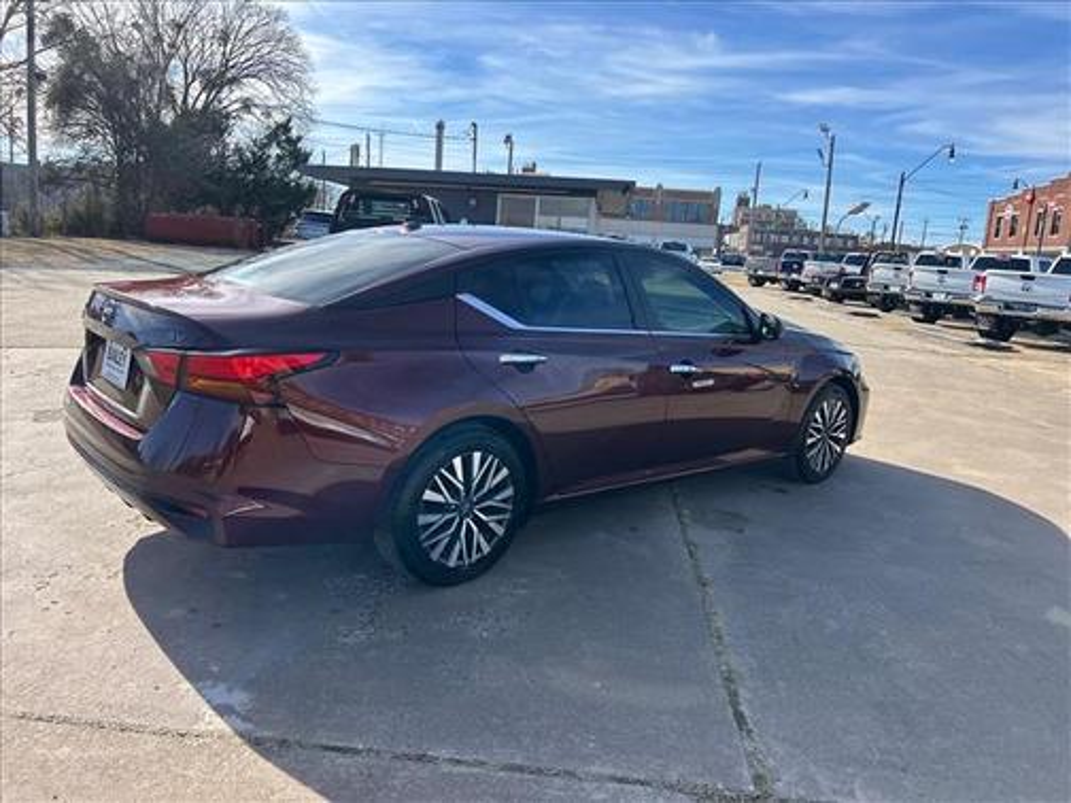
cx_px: 536
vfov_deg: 53.1
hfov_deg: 67.3
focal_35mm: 26
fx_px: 804
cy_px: 402
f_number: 1.5
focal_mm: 5.7
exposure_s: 1/2915
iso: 50
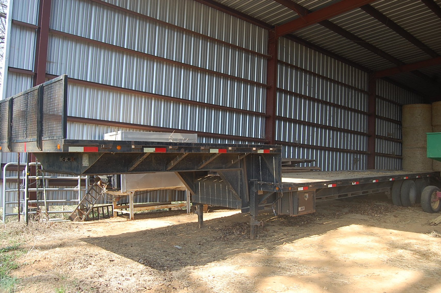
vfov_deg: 45.6
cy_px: 146
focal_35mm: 28
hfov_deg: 64.6
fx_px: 349
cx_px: 220
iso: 200
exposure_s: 1/125
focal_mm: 19
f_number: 5.6
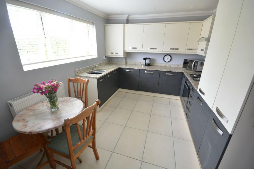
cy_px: 84
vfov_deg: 77.3
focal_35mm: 15
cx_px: 127
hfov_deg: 100.4
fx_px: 106
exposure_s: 1/8
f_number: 8
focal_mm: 10
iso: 400
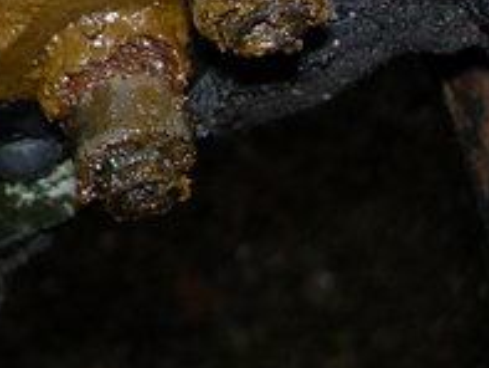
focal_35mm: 154
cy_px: -199
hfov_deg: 11.8
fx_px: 2177
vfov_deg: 9.4
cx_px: -397
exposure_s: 1/64
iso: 79
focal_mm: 7.8
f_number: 2.8
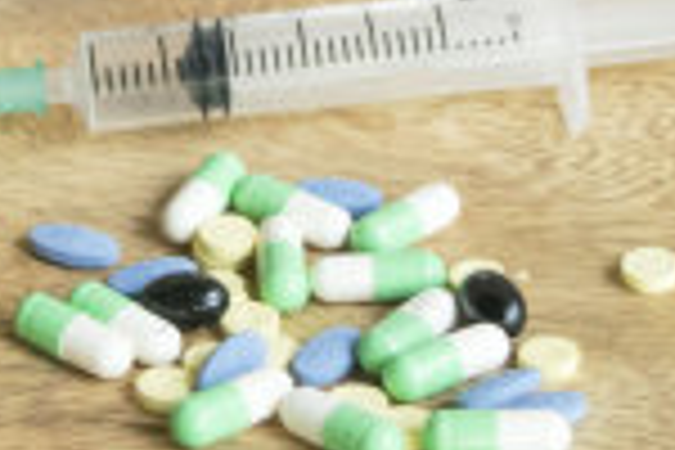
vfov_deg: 7.4
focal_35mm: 184
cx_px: 261
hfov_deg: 11.2
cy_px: -58
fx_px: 3450
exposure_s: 1/80
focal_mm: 30
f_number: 4.2
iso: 800
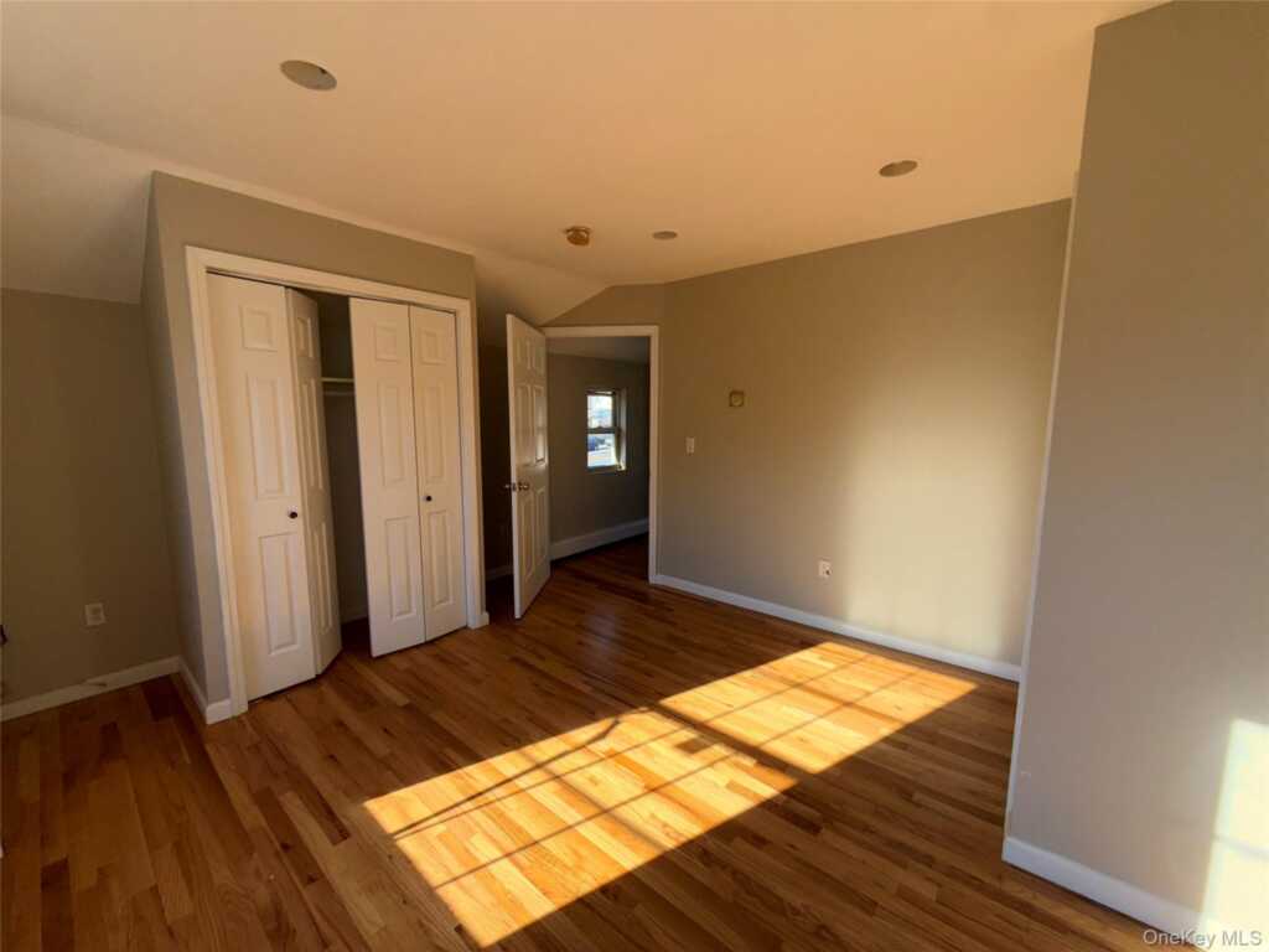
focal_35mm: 14
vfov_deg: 85.7
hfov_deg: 102.1
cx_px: 634
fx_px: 513
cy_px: 476
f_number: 2.2
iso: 16
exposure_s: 1/294
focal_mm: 2.22
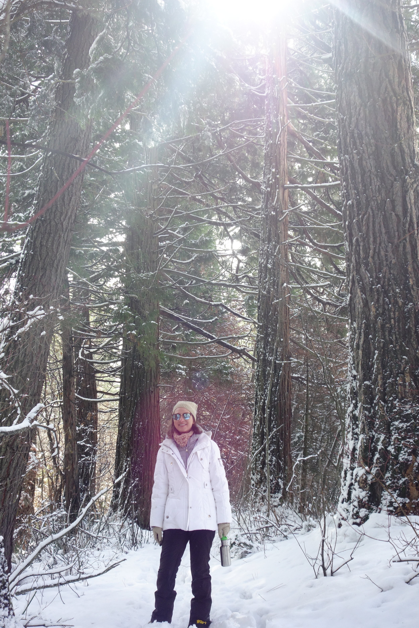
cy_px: 314
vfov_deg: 44.5
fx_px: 768
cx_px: 210
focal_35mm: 44
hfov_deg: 30.5
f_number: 3.5
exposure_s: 1/125
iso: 400
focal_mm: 16.39
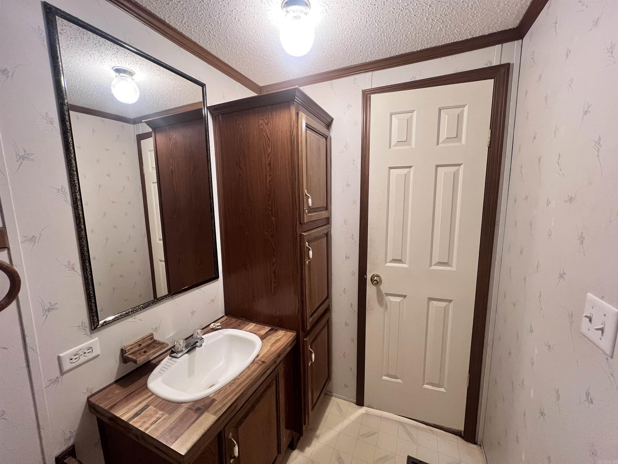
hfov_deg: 106.2
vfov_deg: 89.9
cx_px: 309
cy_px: 232
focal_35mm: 13
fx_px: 232
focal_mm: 1.57
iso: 250
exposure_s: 1/60
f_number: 1.8
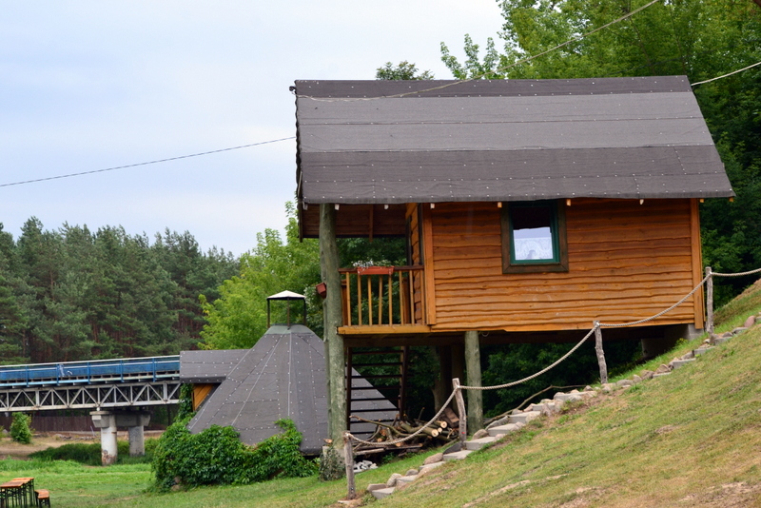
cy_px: 254
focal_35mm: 82
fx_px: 1744
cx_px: 380
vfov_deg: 16.6
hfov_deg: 24.6
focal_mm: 55
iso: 400
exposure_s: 1/200
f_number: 10
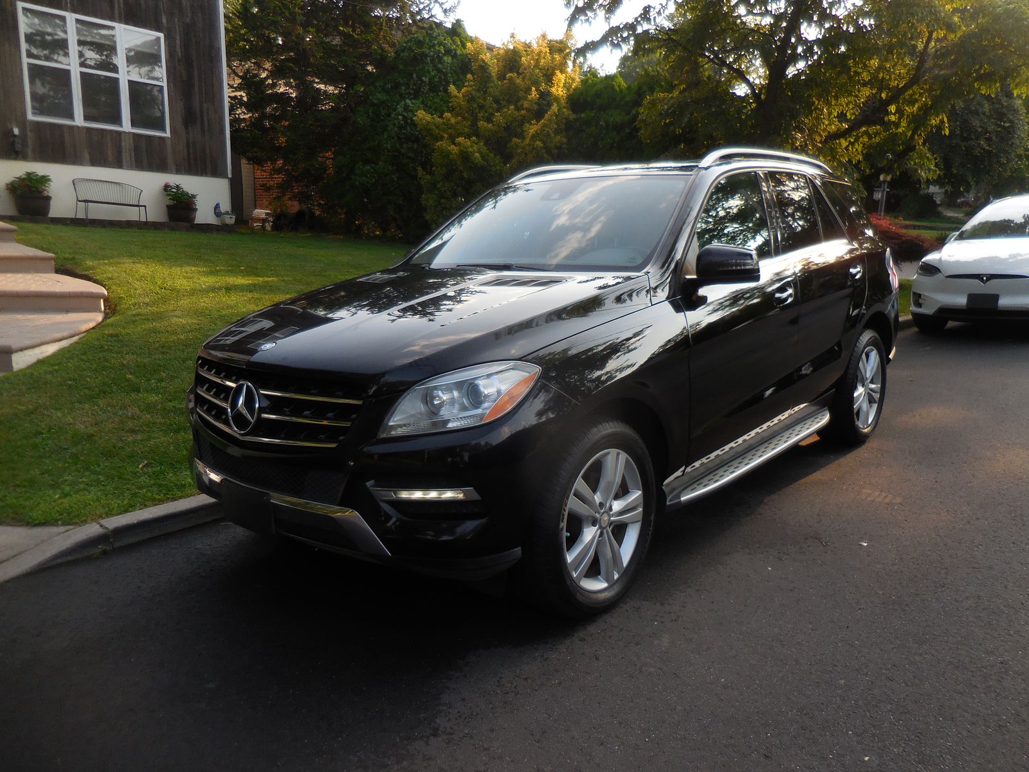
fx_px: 743
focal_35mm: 25
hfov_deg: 69.4
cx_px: 514
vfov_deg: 54.9
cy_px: 386
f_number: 3.3
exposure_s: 1/320
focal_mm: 4.5
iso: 125
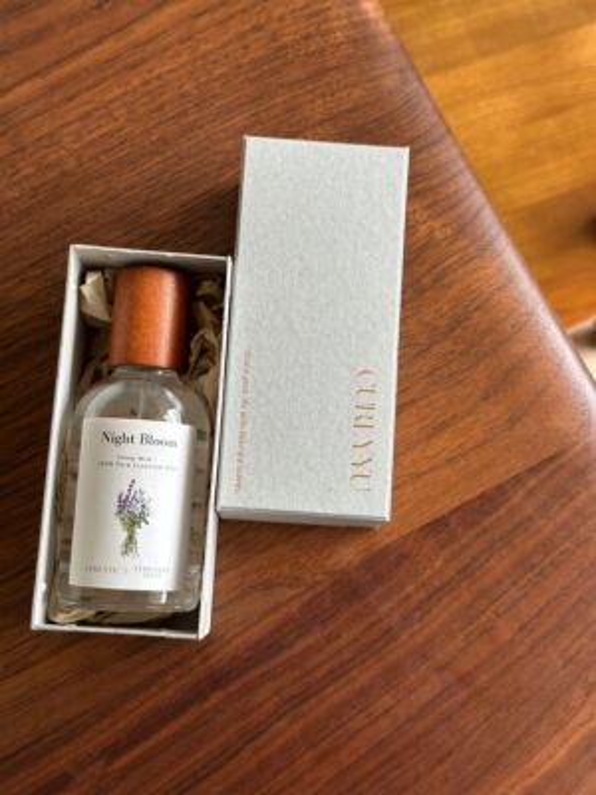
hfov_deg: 30.3
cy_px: 398
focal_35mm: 48
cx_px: 298
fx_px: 1102
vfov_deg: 39.7
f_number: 1.78
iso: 80
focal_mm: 6.86
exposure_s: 1/110
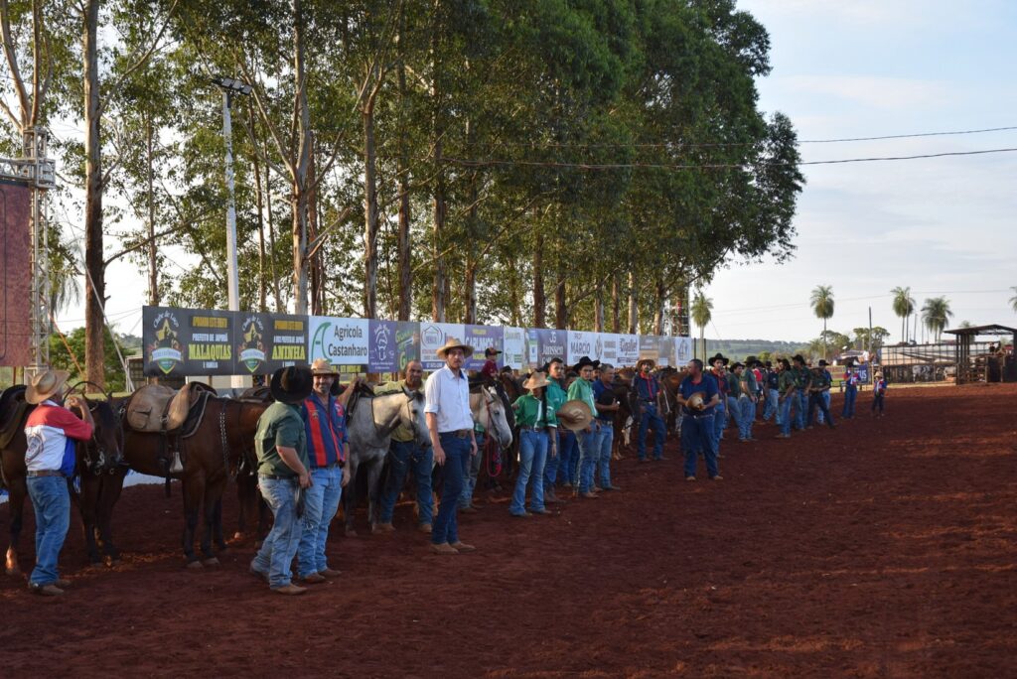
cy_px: 340
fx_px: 1484
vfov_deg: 25.8
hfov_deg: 37.8
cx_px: 508
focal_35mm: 52
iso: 125
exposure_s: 1/125
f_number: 5.6
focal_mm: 35
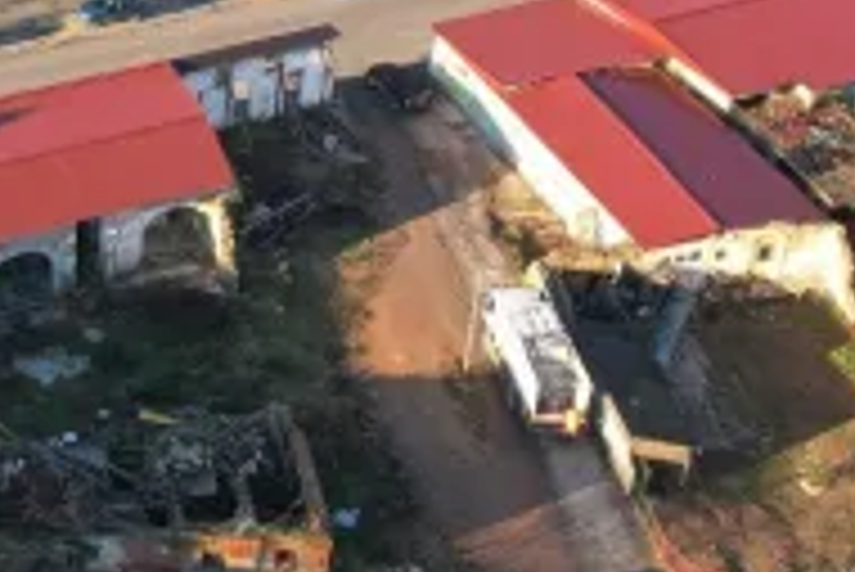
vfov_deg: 14.9
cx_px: -144
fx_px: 2092
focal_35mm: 88
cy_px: -155
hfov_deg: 21.6
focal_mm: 8.38
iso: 100
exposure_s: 1/15
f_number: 2.8
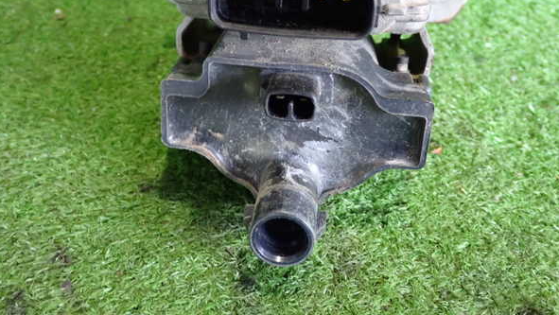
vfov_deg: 28.3
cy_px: 127
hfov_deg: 48.3
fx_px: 623
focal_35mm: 42
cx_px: 279
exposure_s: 1/30
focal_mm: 6.83
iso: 1000
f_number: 2.7
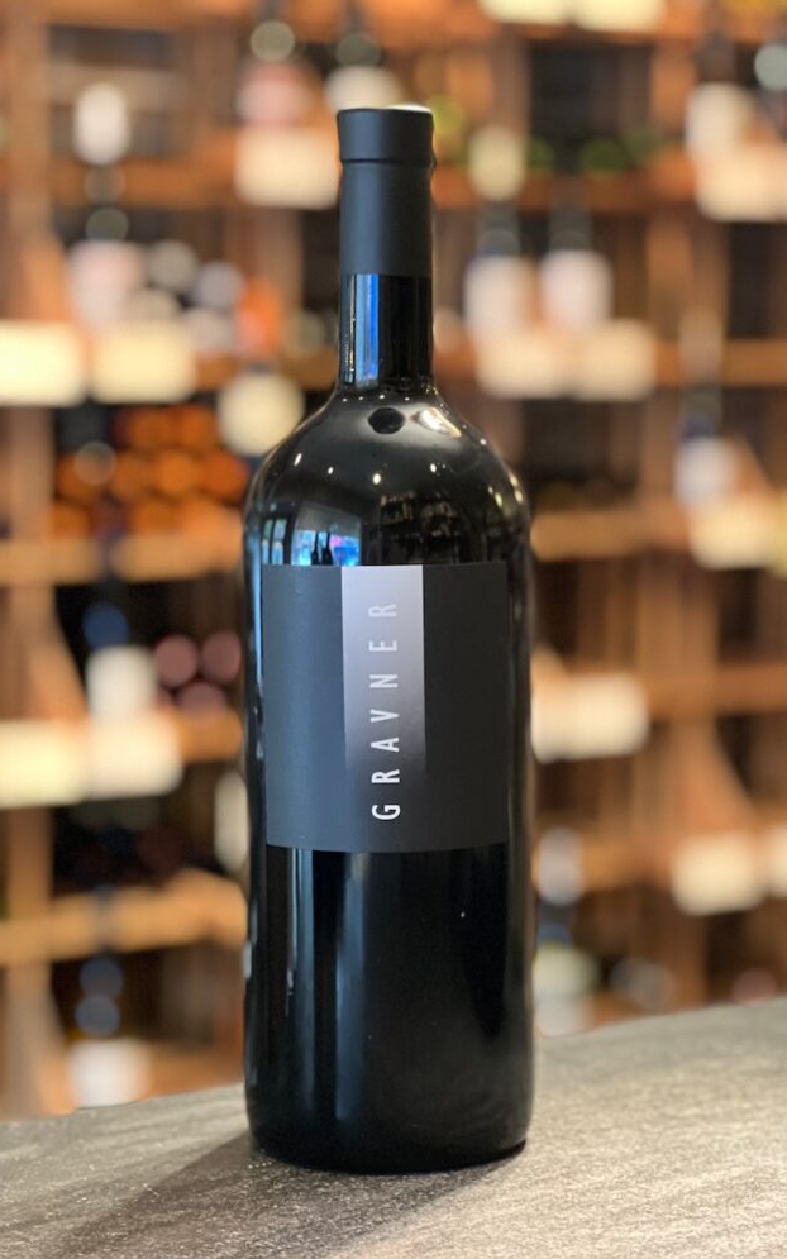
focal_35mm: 82
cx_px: 400
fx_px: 2814
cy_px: 629
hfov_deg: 15.9
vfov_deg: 25.2
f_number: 2.8
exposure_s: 1/15
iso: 640
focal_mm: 9
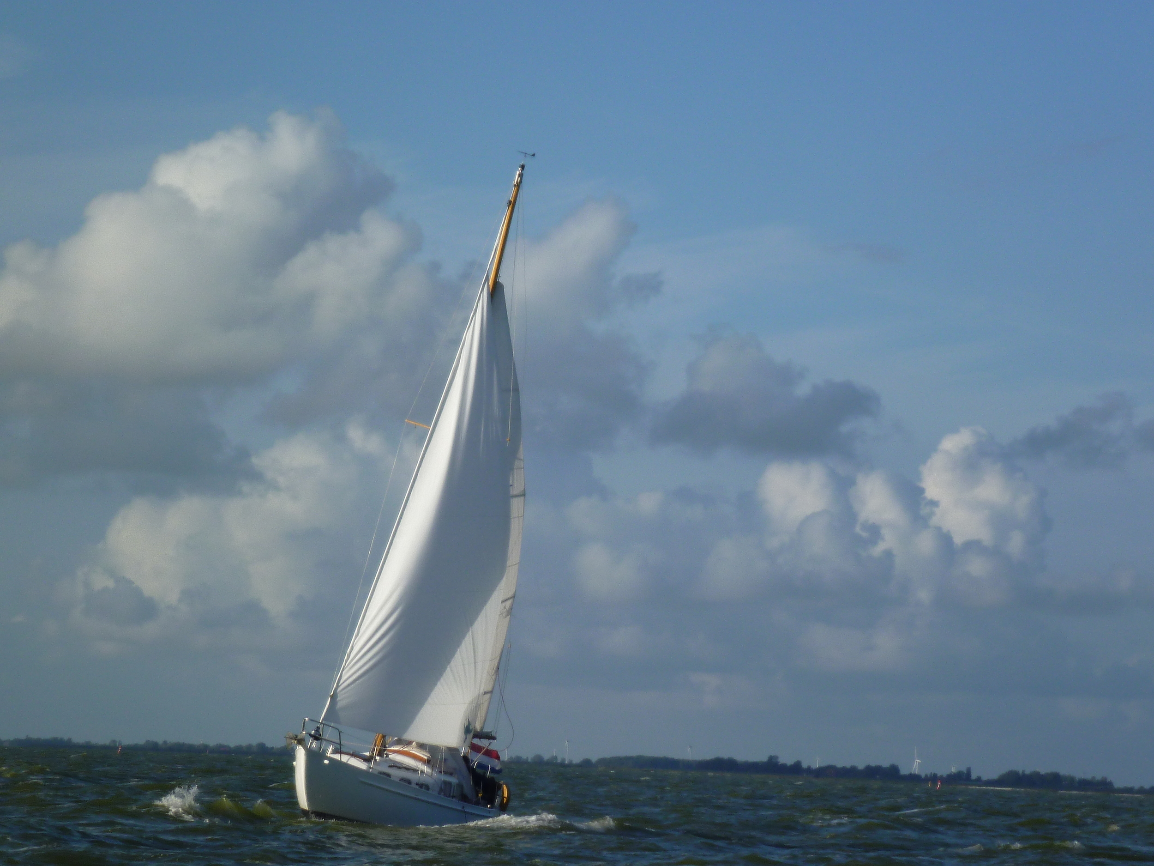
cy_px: 433
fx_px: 5534
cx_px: 577
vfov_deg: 8.9
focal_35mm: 166
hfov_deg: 11.9
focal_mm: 22.8
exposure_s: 1/320
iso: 80
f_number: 5.9
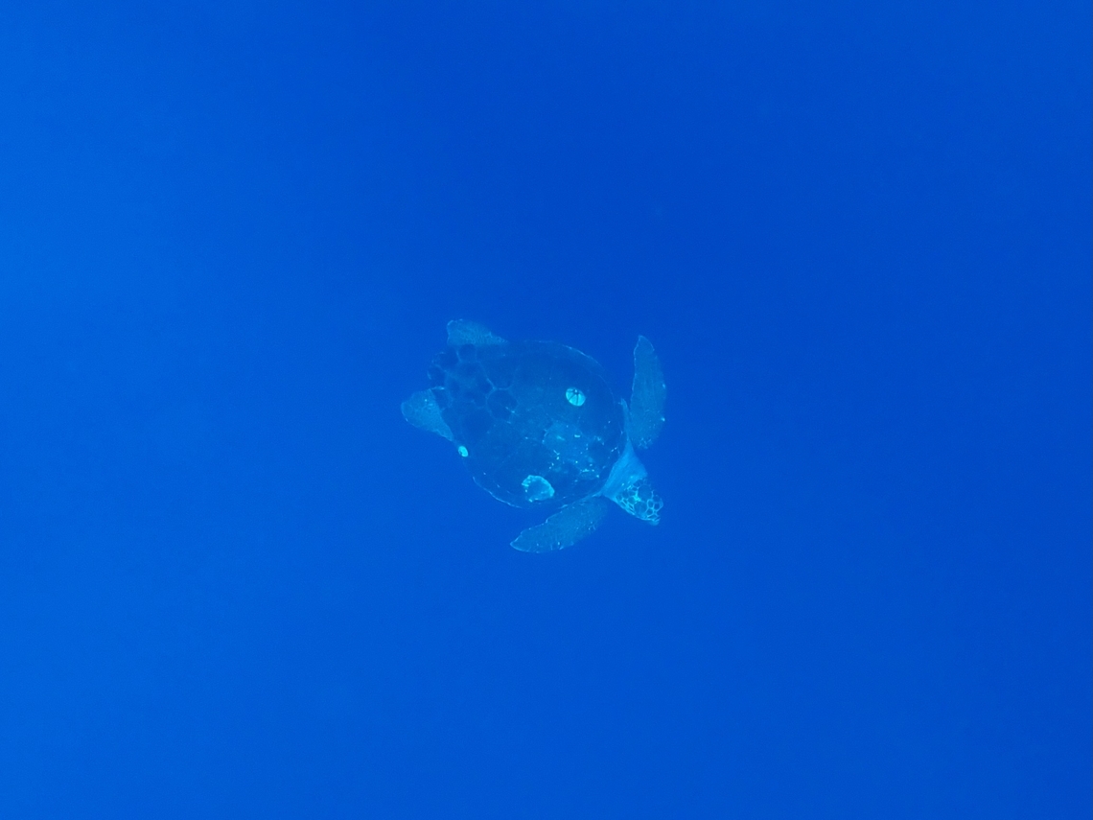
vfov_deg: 37.7
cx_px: 546
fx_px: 1200
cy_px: 410
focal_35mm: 38
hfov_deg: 49.0
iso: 125
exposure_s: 1/160
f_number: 3.5
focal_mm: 6.86
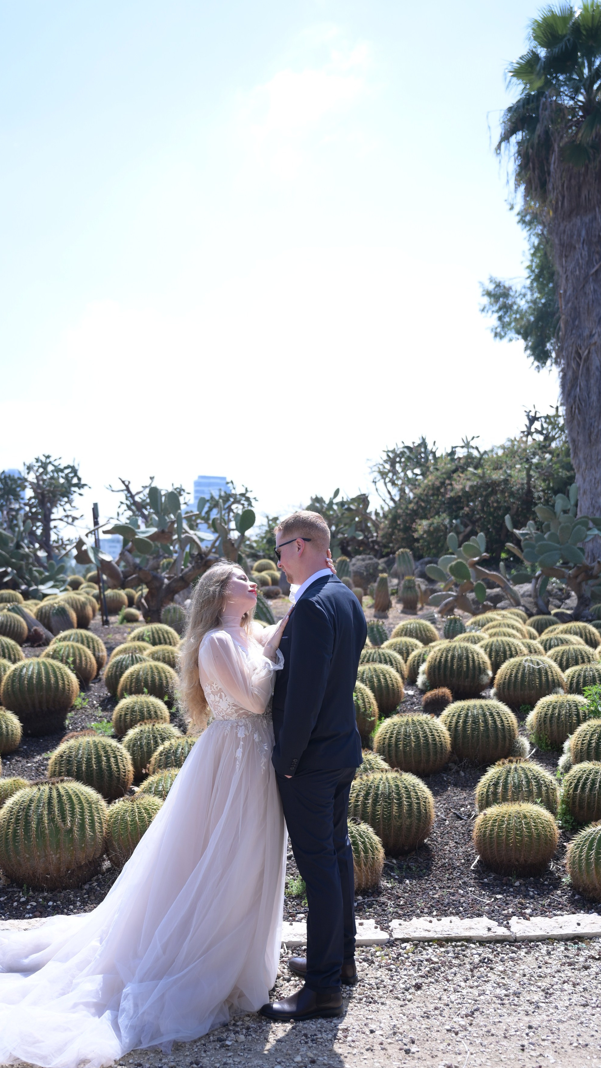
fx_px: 1133
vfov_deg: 50.3
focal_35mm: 40
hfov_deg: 29.7
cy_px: 616
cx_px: 280
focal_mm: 33
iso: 100
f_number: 3.2
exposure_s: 1/1000
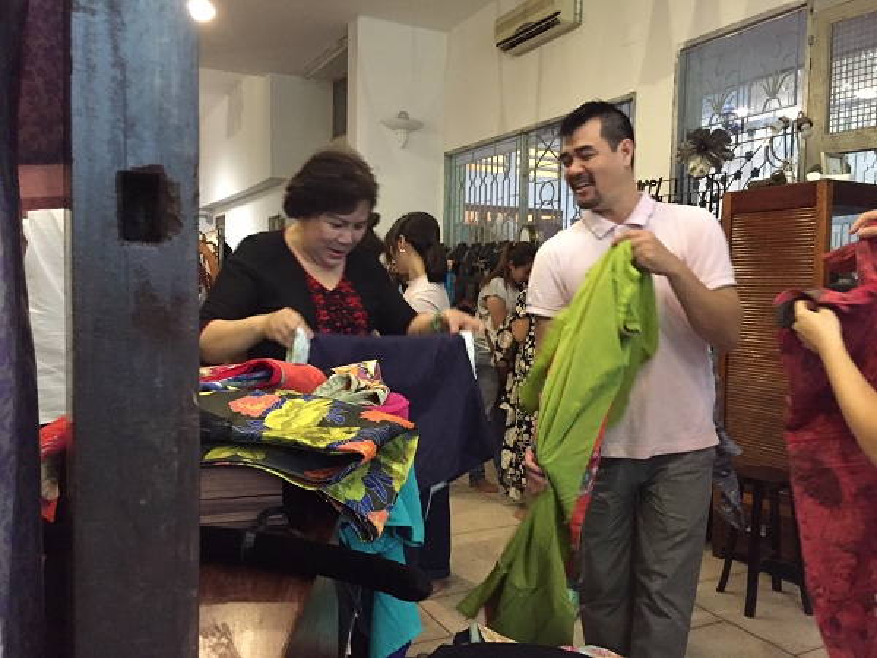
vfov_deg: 48.2
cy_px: 329
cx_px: 438
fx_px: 735
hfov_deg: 61.7
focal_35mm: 29
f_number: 2.2
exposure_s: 1/17
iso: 400
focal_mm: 4.15
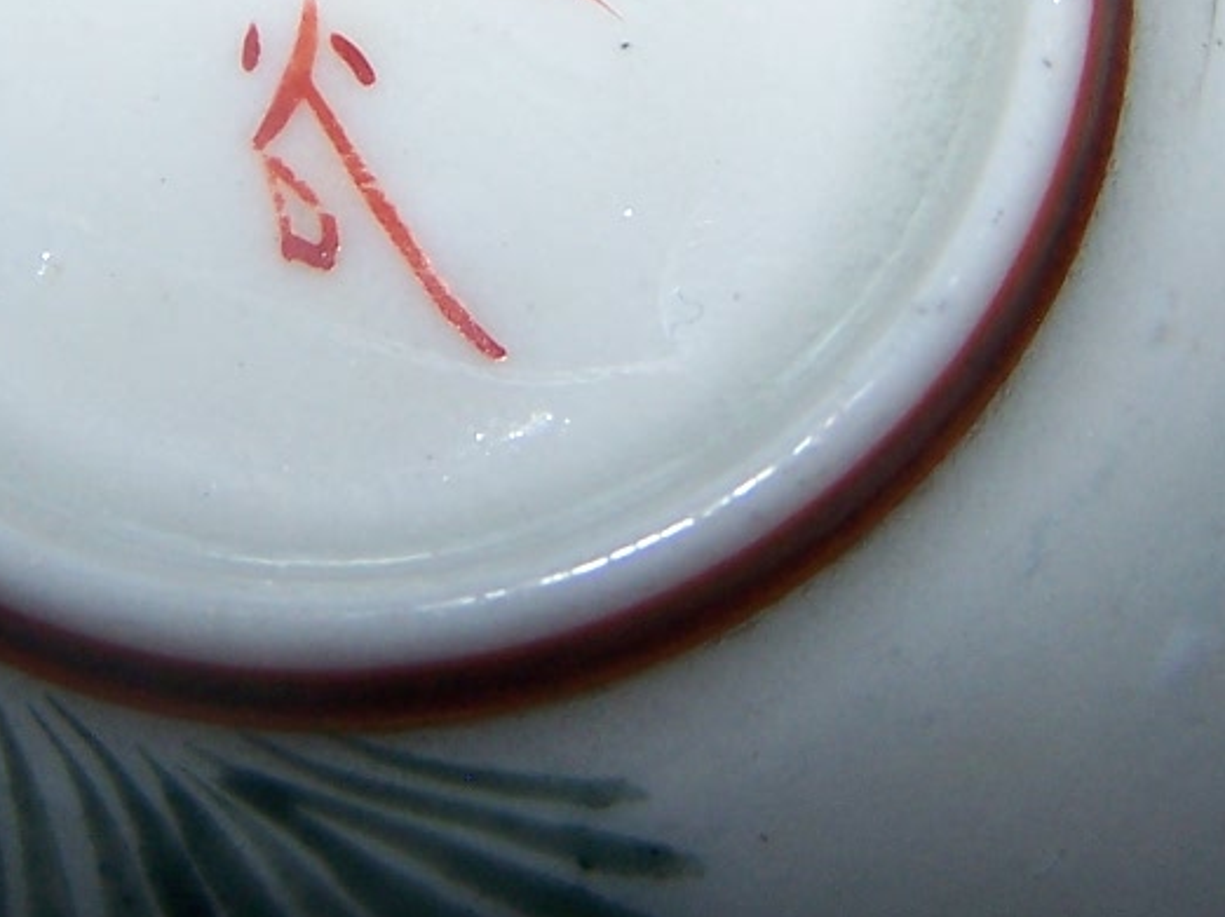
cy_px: 38
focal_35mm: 113
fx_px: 3997
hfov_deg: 17.3
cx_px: 329
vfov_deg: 13.0
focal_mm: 6.3
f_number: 2.8
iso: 80
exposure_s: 1/60
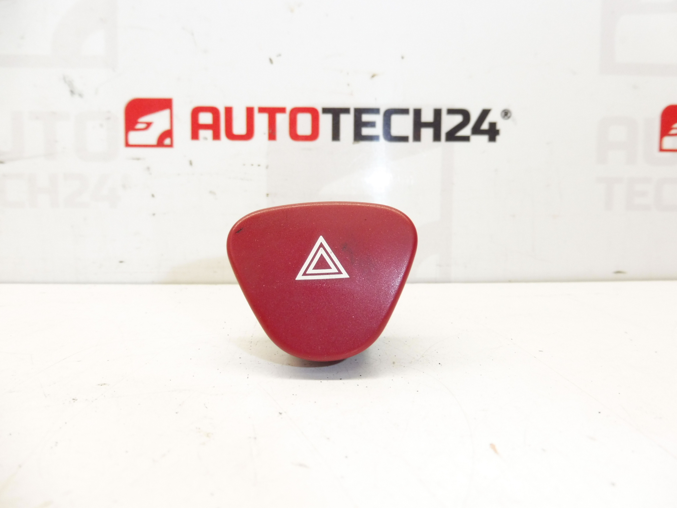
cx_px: 338
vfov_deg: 56.8
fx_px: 469
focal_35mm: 24
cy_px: 254
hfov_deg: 71.6
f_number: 3.5
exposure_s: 1/60
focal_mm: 4.3
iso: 200
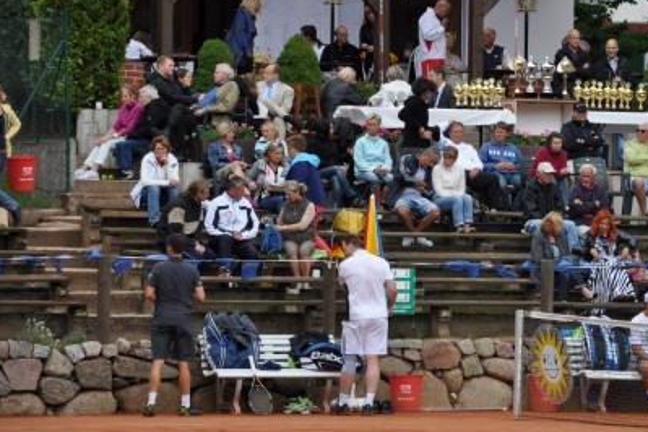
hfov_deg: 8.7
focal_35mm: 237
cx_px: 482
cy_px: 146
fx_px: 4261
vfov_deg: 5.8
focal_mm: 105
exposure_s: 1/200
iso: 200
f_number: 7.1
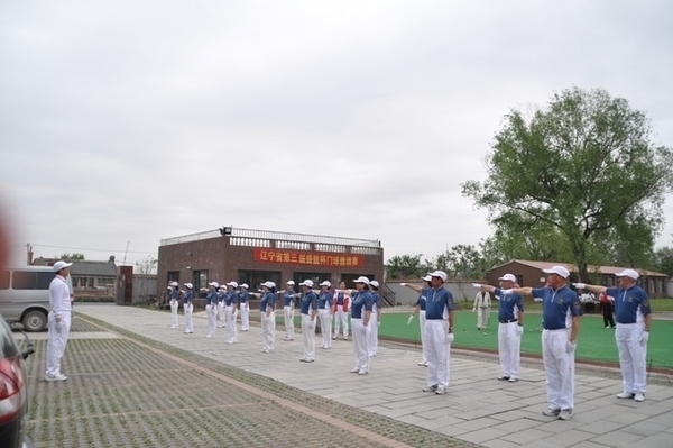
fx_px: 504
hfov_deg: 67.4
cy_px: 224
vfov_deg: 47.9
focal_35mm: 27
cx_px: 336
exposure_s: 1/160
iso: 200
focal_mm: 18
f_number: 6.3
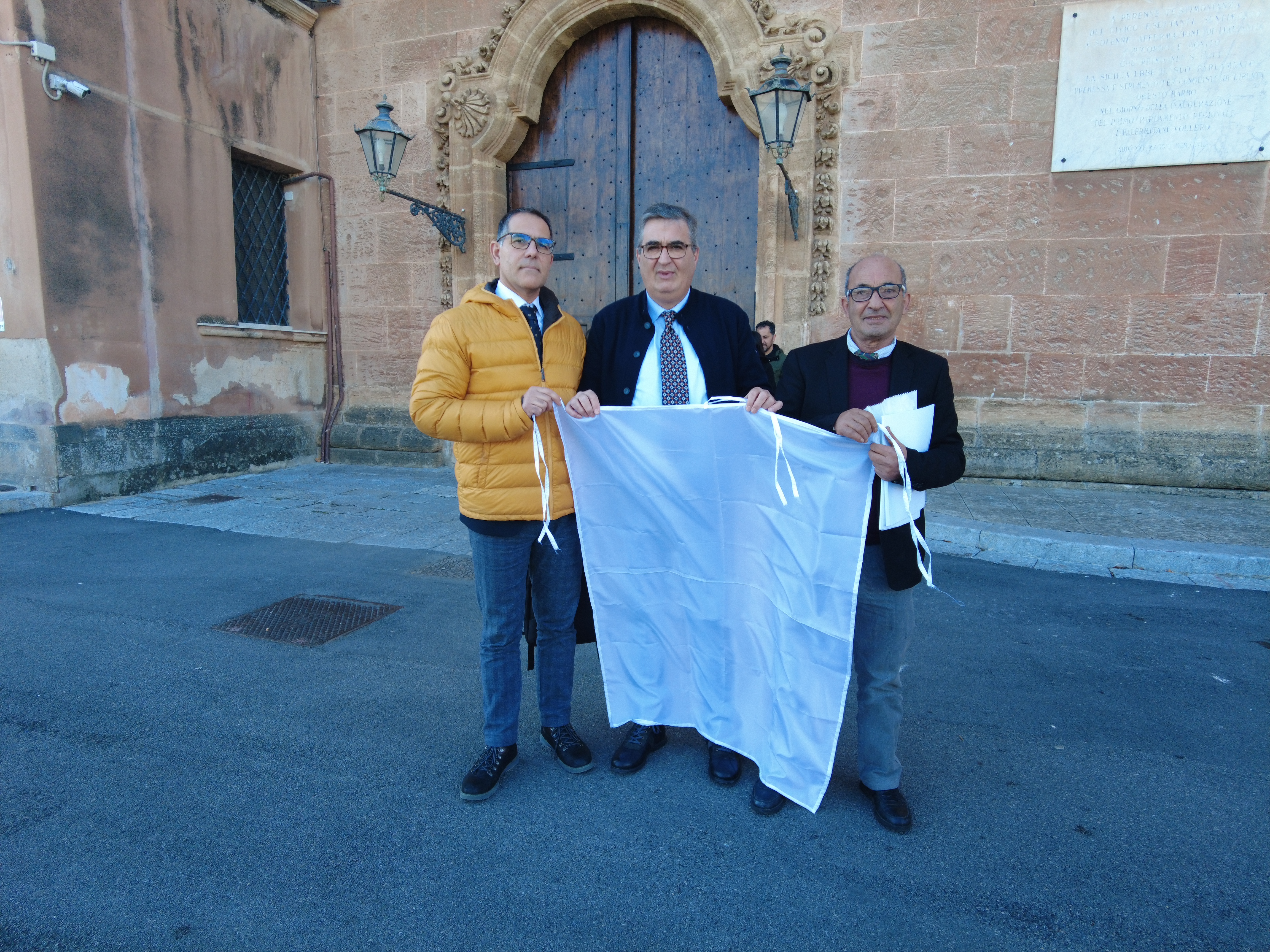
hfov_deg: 81.7
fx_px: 734
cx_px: 635
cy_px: 476
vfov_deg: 66.0
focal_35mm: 20
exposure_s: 1/120
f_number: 1.8
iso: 100
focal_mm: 4.4
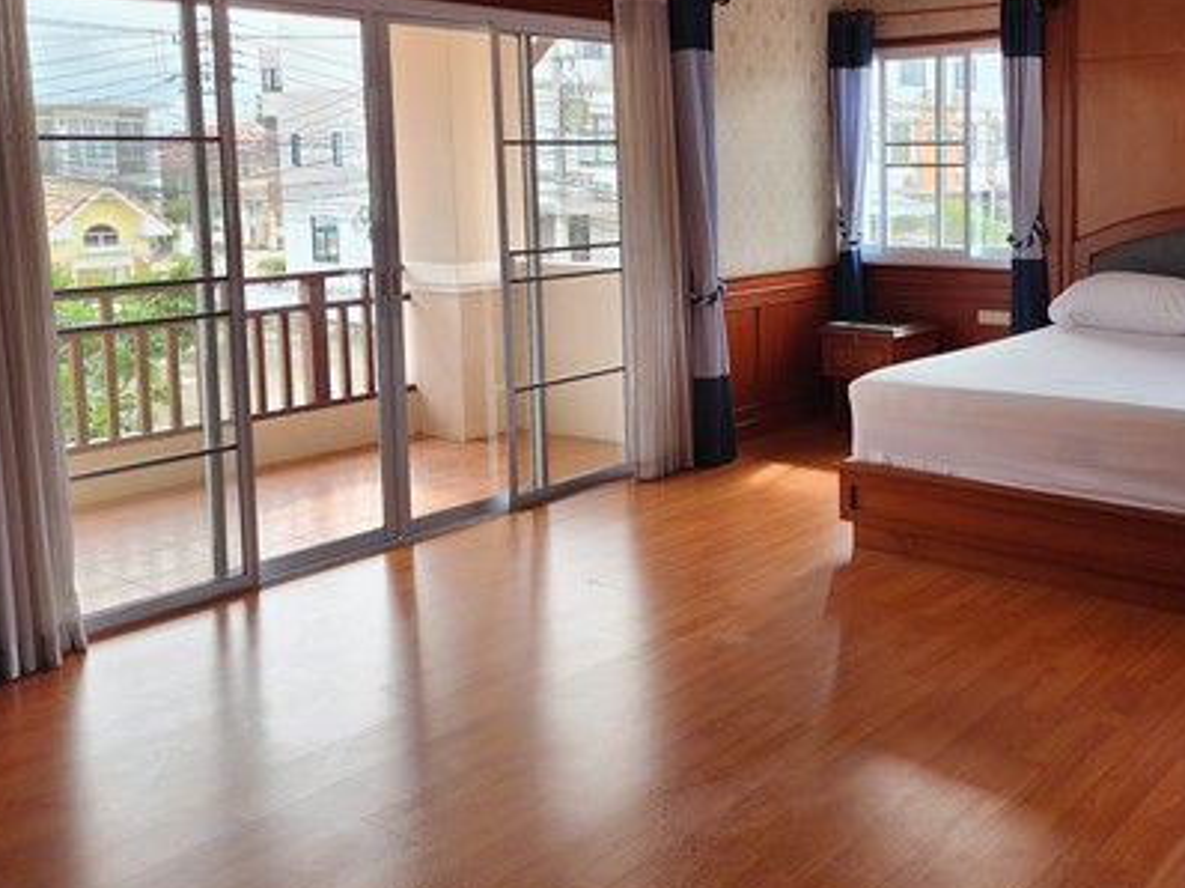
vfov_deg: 38.1
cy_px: 286
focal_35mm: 37
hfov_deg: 48.6
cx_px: 860
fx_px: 1266
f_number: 1.8
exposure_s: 1/180
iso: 40
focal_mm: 6.4
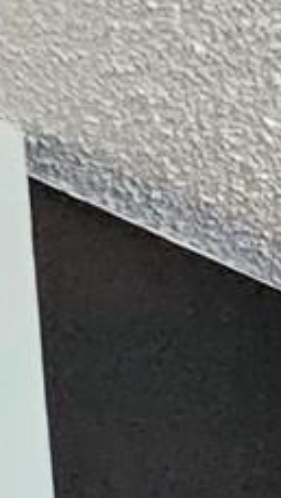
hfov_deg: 6.7
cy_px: 1233
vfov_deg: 14.0
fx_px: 1310
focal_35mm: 99
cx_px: 1333
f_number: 2.2
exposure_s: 1/24
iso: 2500
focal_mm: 2.2
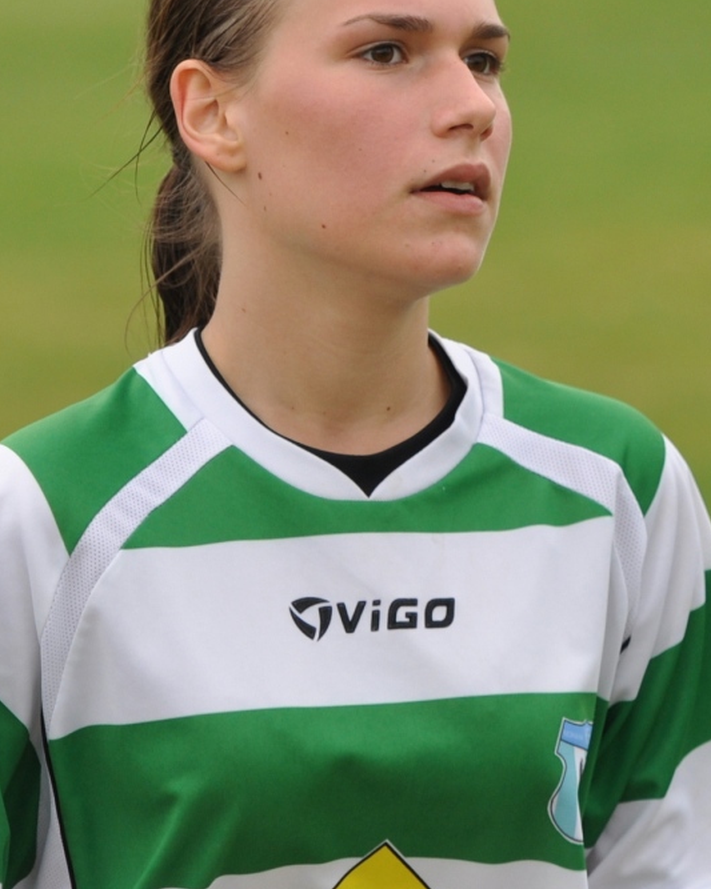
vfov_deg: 6.6
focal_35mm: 294
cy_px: 601
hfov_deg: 5.3
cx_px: 375
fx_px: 7739
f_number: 4
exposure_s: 1/800
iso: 200
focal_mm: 116
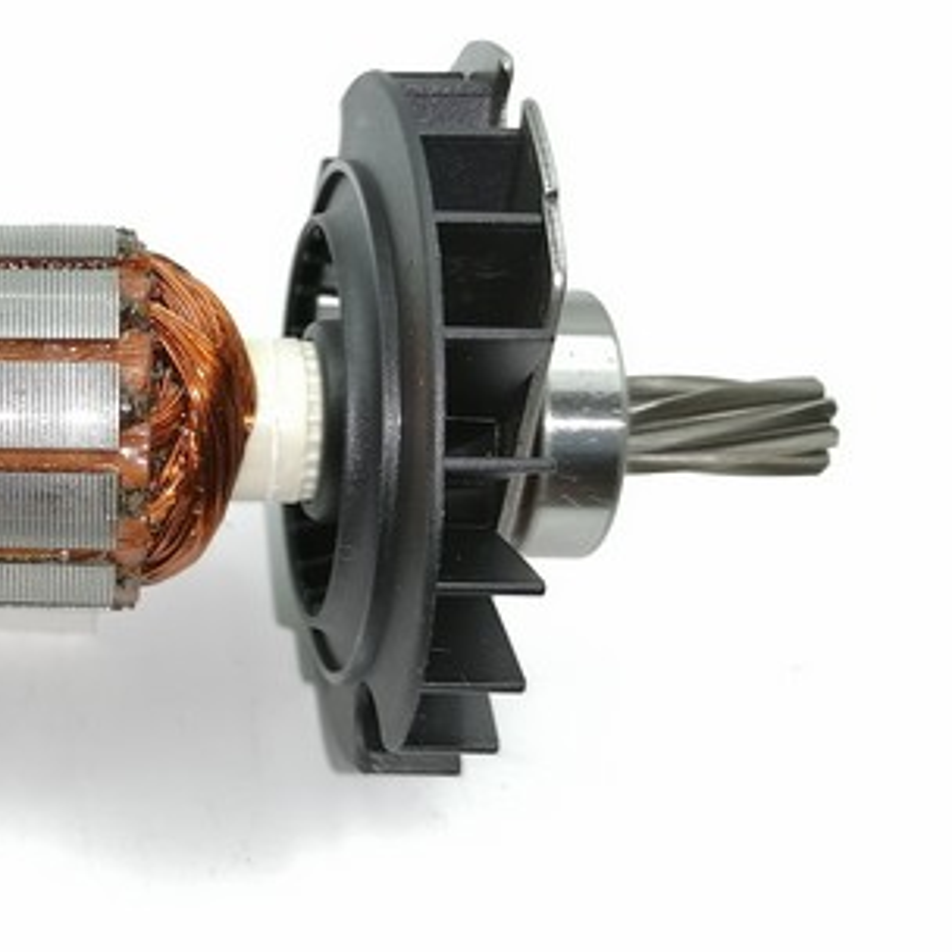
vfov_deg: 33.3
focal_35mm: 51
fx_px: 1587
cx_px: -60
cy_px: 398
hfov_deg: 30.4
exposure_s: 1/107
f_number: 1.8
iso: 50
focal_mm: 5.3
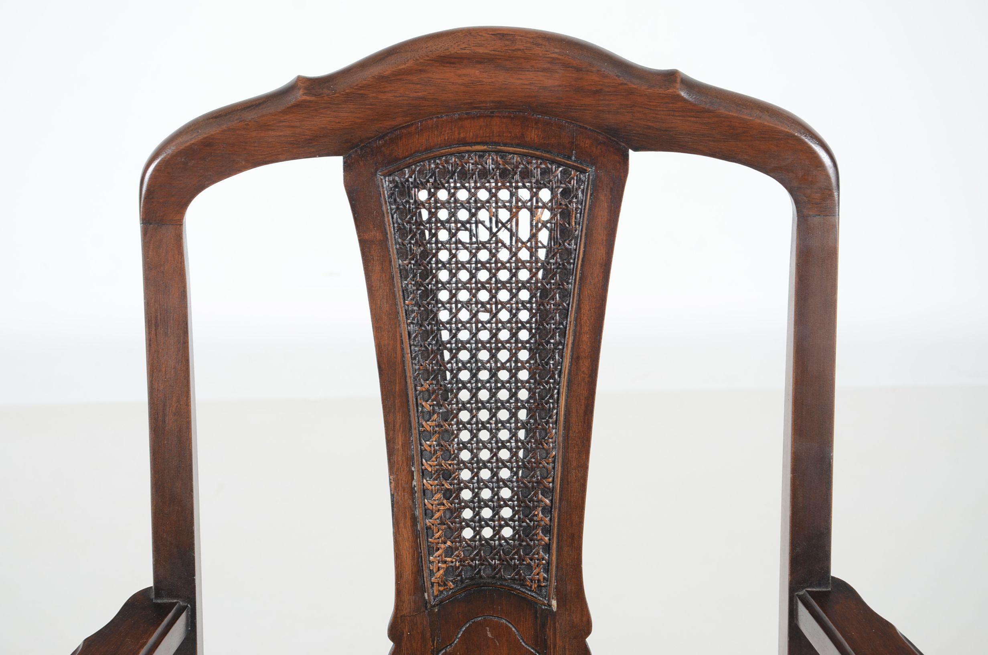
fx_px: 2383
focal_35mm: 87
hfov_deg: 23.4
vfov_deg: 15.6
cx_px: 494
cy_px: 328
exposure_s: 1/125
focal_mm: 58
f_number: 7.1
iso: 200
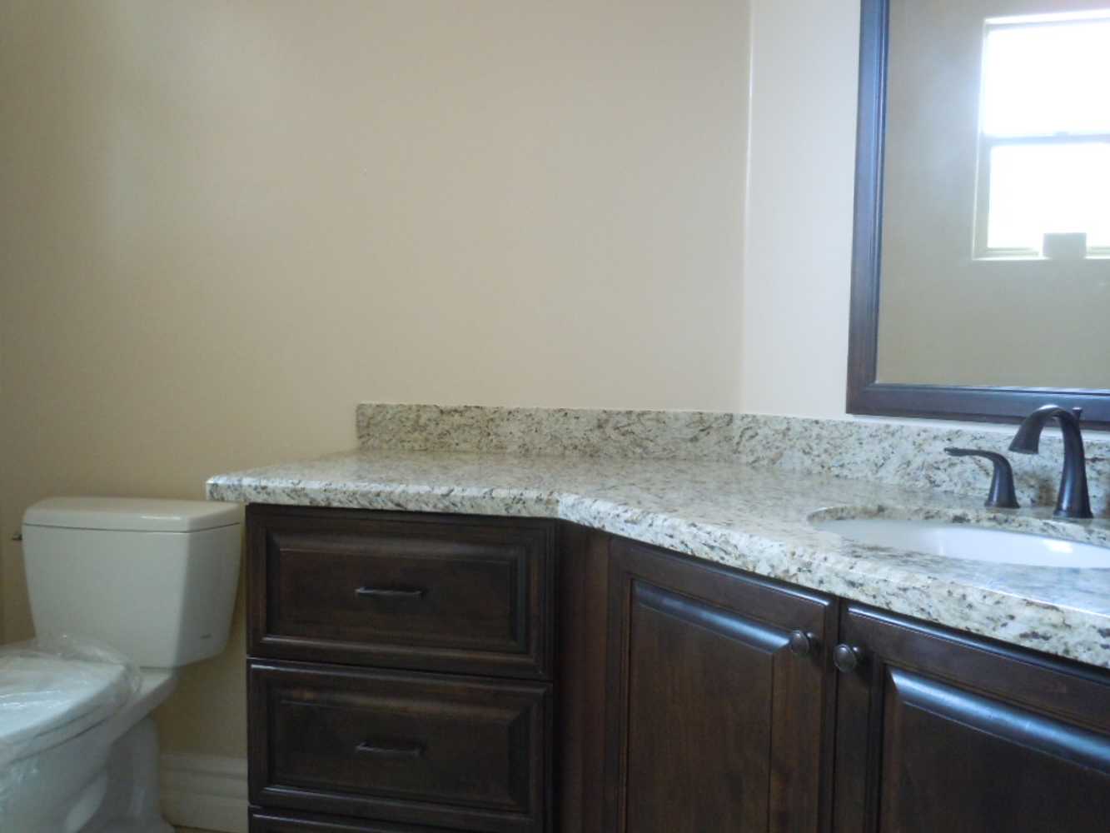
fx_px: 898
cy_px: 416
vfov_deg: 49.8
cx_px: 555
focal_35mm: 28
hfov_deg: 63.4
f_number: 3.7
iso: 400
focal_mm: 5
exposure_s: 1/25
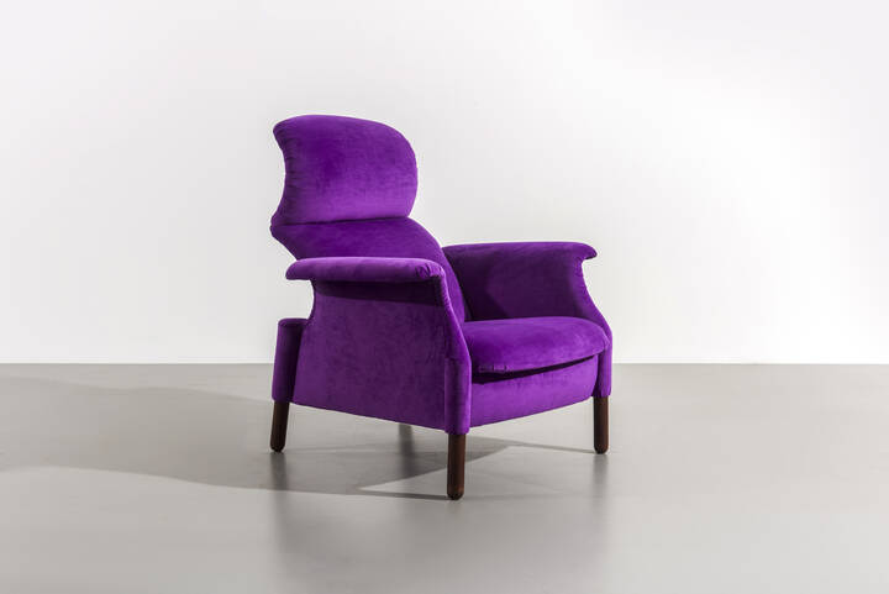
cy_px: 297
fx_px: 1359
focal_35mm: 55
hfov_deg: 36.2
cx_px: 444
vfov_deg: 24.7
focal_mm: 55
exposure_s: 1/200
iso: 100
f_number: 14
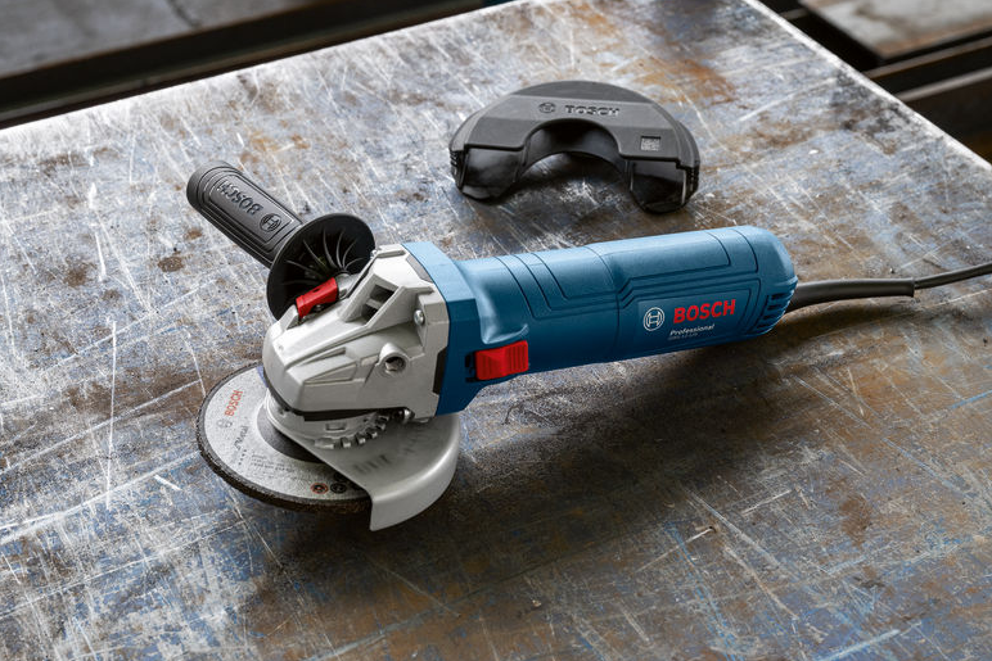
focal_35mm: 58
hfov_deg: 34.5
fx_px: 1598
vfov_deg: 23.4
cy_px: 339
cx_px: 500
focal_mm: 56
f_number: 8
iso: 400
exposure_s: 1/20
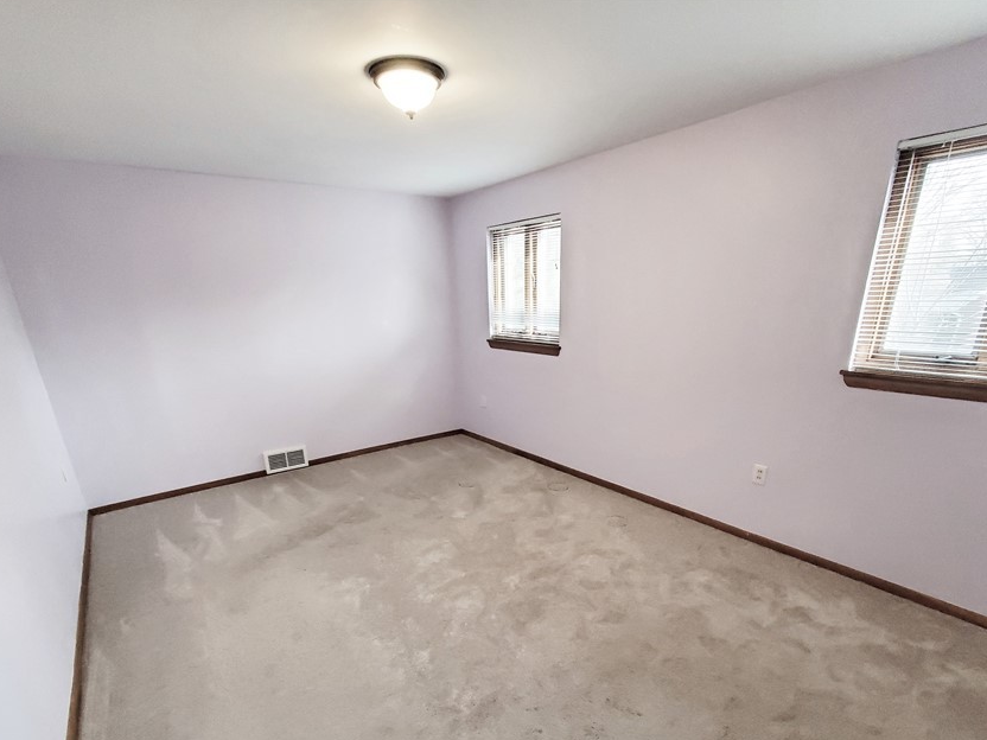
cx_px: 496
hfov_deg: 94.5
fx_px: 456
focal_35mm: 16
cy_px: 449
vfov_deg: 77.1
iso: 400
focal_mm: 1.8
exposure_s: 1/60
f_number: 2.2
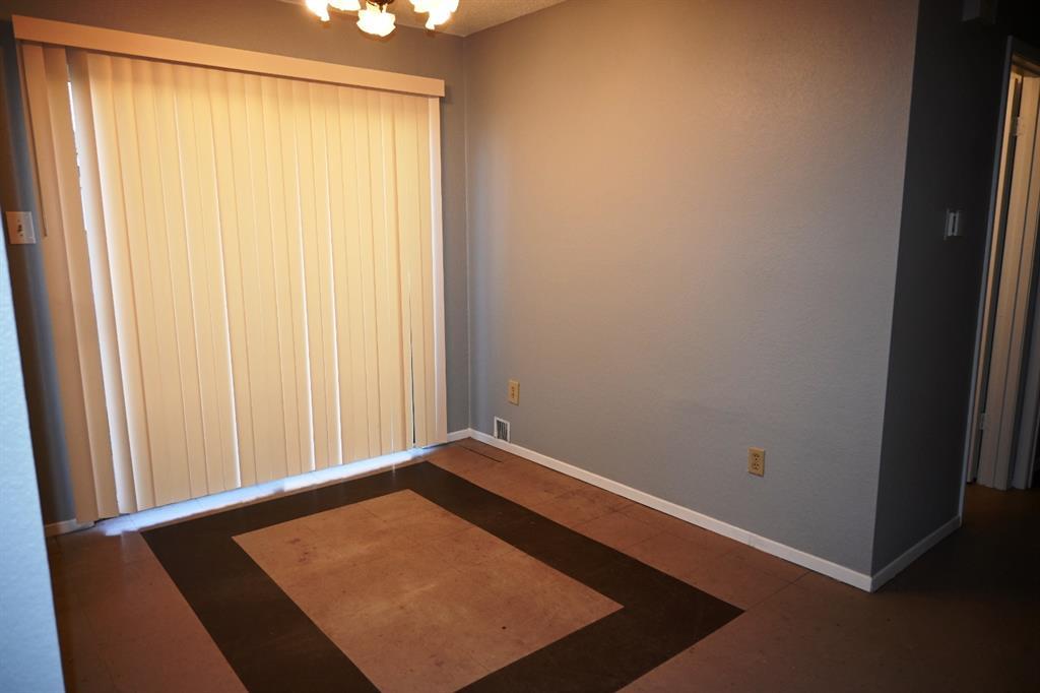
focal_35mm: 24
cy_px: 346
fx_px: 693
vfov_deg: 53.1
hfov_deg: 73.8
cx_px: 520
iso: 360
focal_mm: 16
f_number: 3.5
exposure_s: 1/125
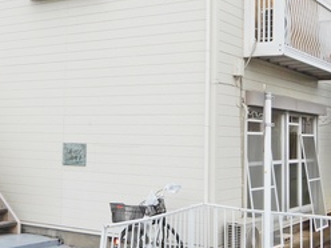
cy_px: 89
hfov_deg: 33.2
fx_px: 555
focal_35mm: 58
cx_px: 145
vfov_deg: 25.1
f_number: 3.4
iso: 110
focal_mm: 4.3
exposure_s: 1/160
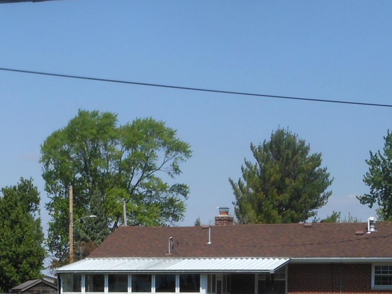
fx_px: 1302
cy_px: 330
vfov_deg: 12.6
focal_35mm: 115
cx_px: 9
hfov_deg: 16.8
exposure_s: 1/800
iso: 80
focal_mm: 6.9
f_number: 4.3
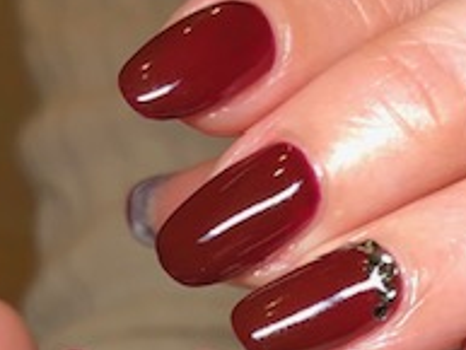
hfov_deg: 20.6
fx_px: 1253
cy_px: 471
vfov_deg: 15.1
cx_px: 425
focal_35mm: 93
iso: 40
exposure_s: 1/120
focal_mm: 3.99
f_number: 1.8
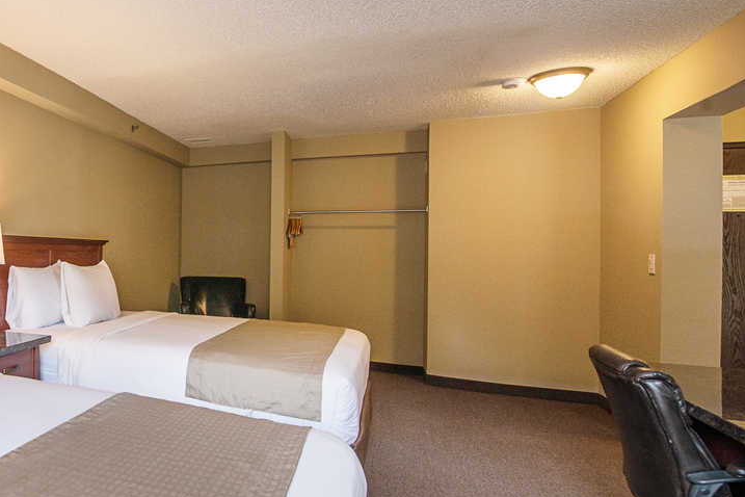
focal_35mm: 25
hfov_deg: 61.0
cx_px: 82
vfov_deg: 51.3
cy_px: 253
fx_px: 517
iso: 800
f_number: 5.6
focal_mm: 14
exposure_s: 1/80
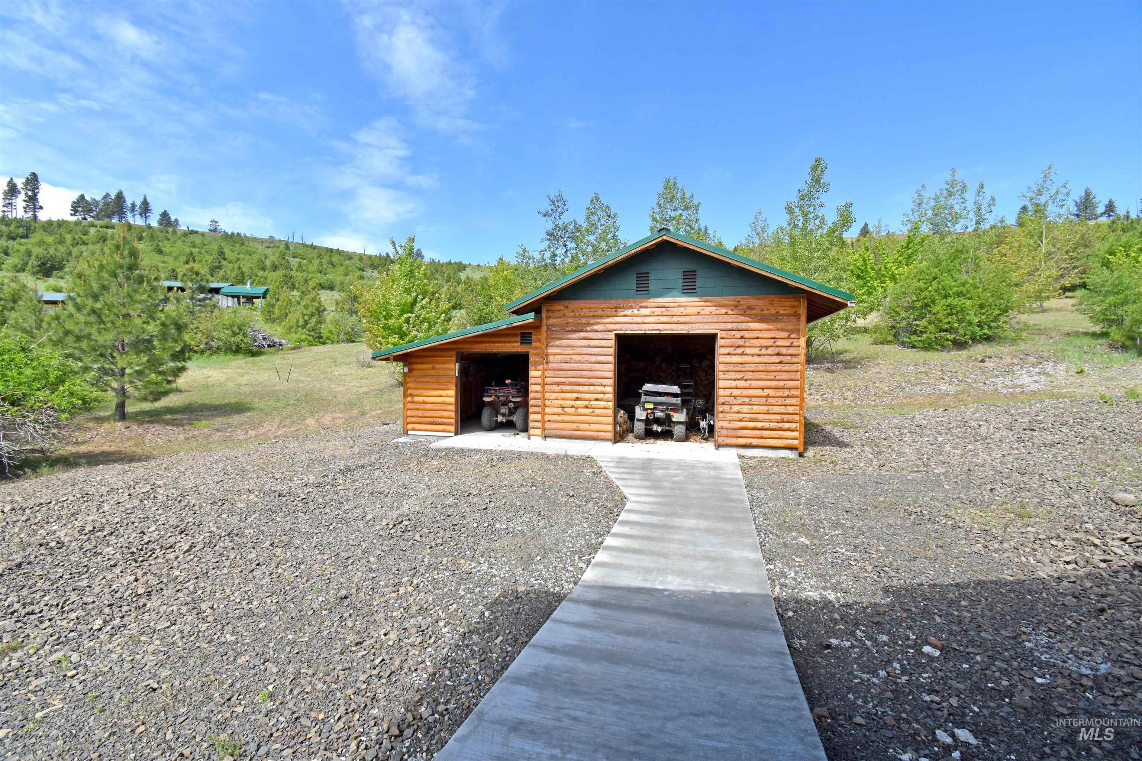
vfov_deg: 77.3
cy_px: 380
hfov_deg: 100.4
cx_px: 571
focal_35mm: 15
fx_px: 476
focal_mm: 10
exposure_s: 1/320
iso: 200
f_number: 9
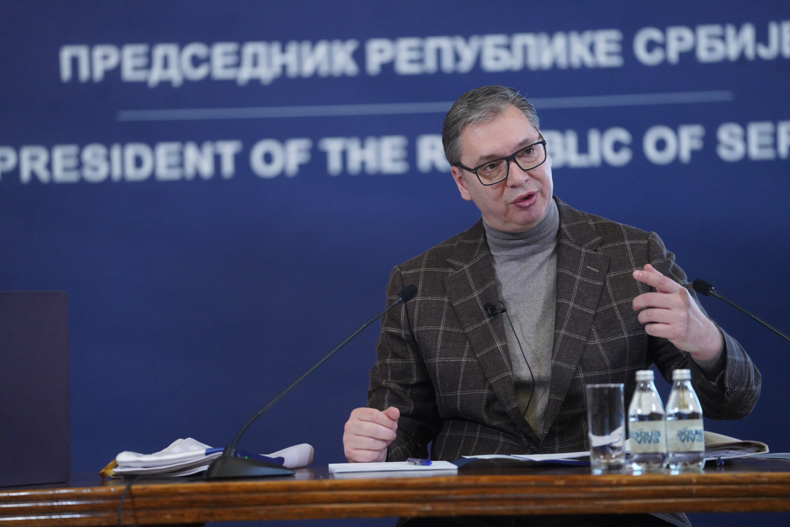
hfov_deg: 10.3
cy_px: 264
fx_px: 4389
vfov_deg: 6.9
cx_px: 395
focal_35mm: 200
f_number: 2.8
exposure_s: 1/200
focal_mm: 200
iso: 3200
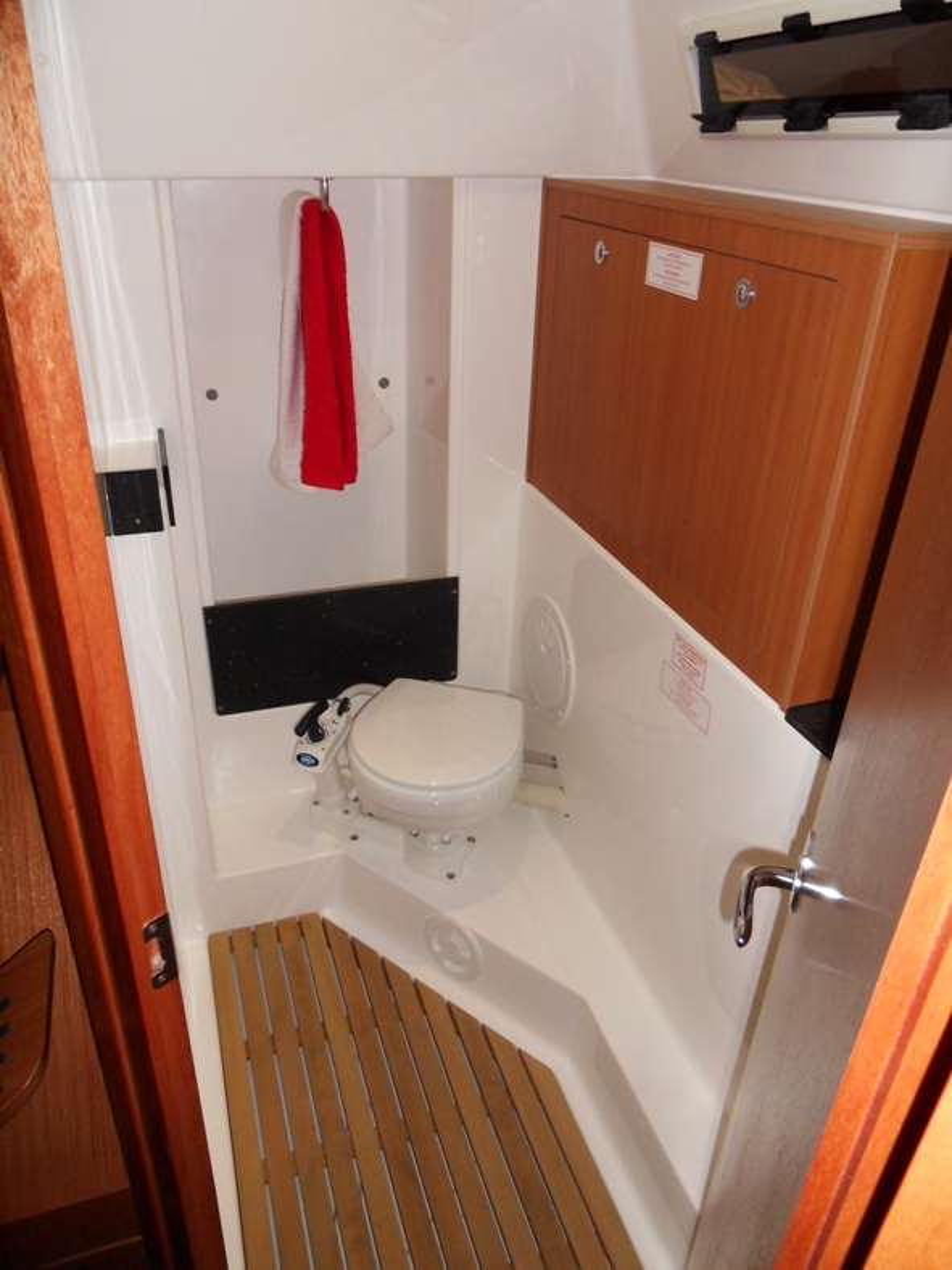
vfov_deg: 71.6
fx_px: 880
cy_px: 635
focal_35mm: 24
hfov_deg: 56.8
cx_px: 476
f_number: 3.3
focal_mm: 4.2
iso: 200
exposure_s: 1/30
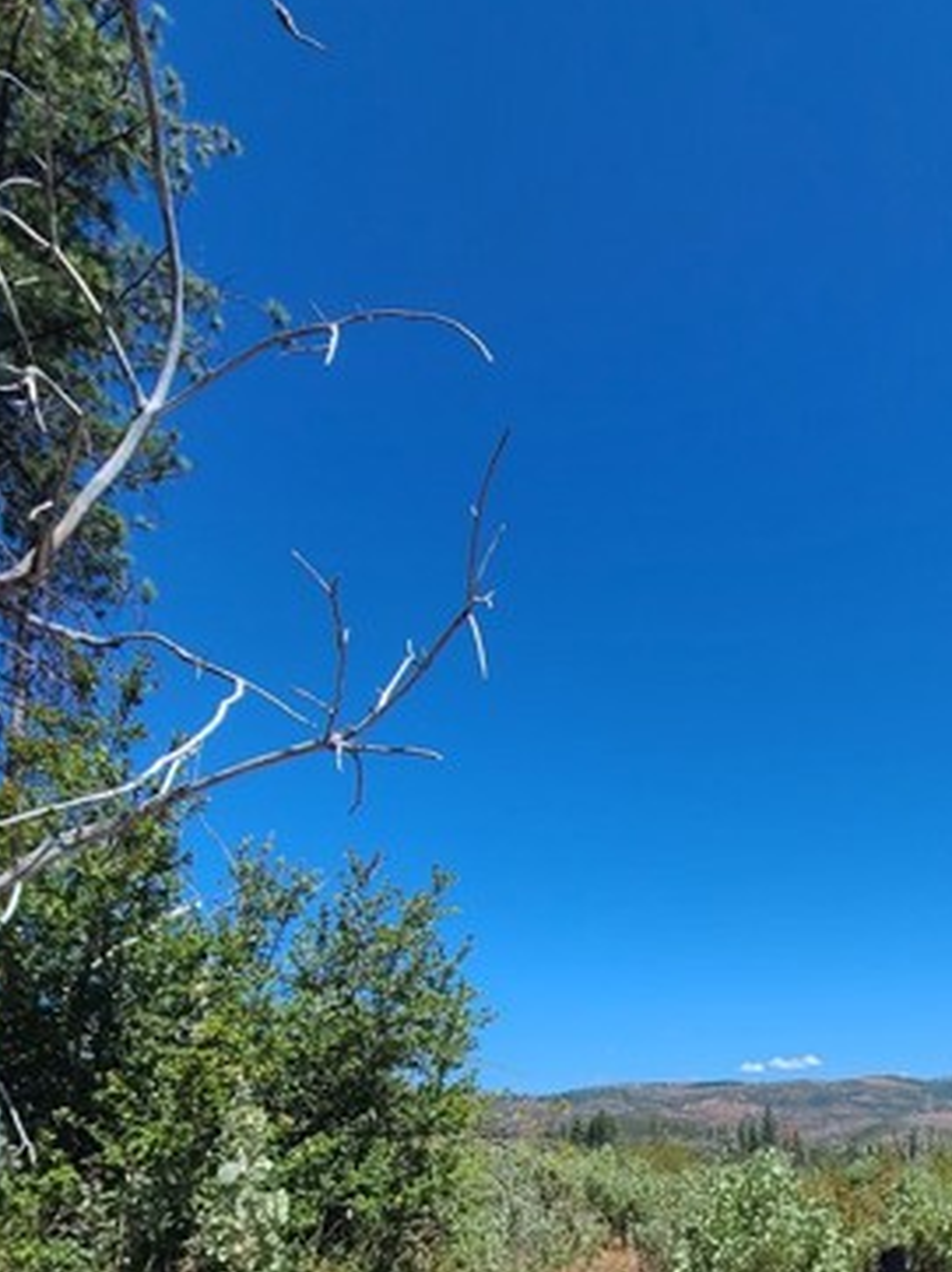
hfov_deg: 53.7
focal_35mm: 23
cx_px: 797
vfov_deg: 65.8
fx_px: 844
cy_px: 1054
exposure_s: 1/1690
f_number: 2.2
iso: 50
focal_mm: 2.2
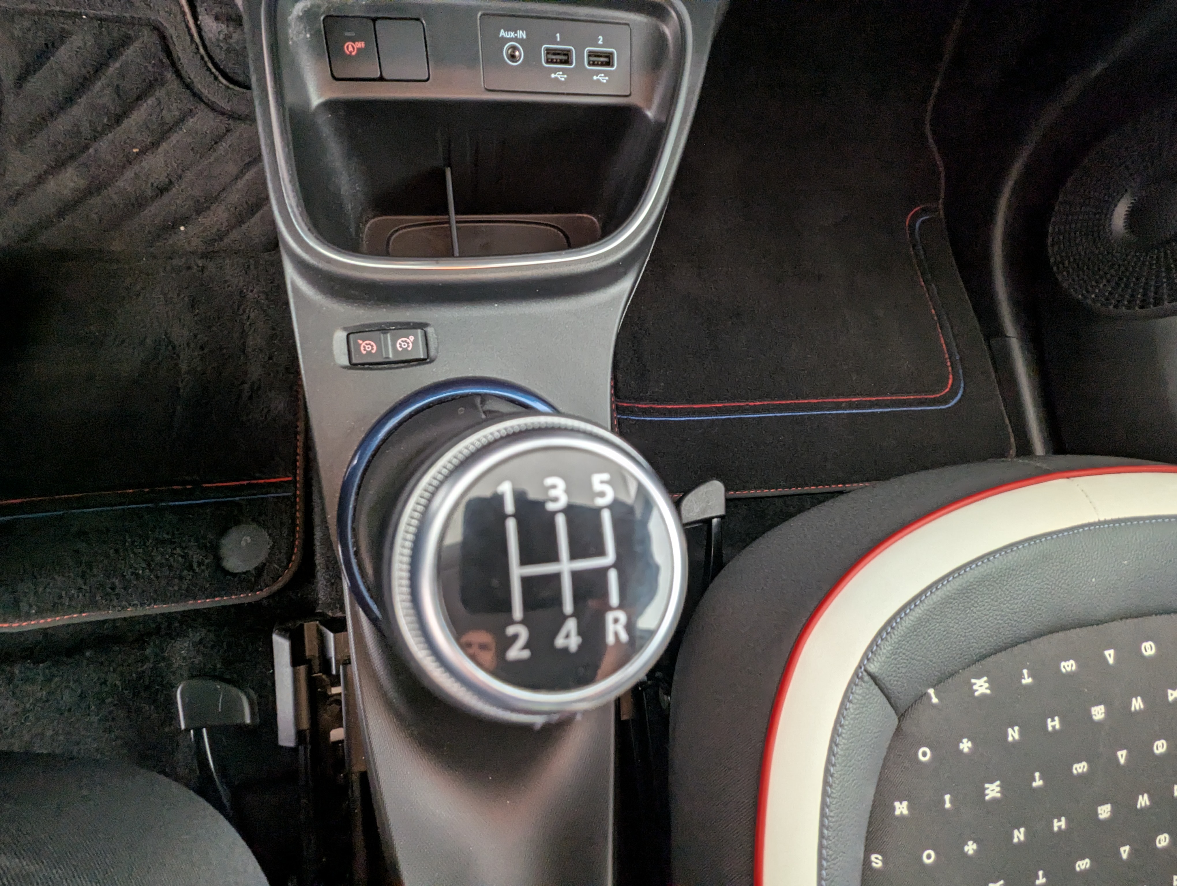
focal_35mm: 16
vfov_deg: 78.2
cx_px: 588
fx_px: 545
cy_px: 443
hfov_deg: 94.4
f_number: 2.2
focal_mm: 2.35
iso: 159
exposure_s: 1/24
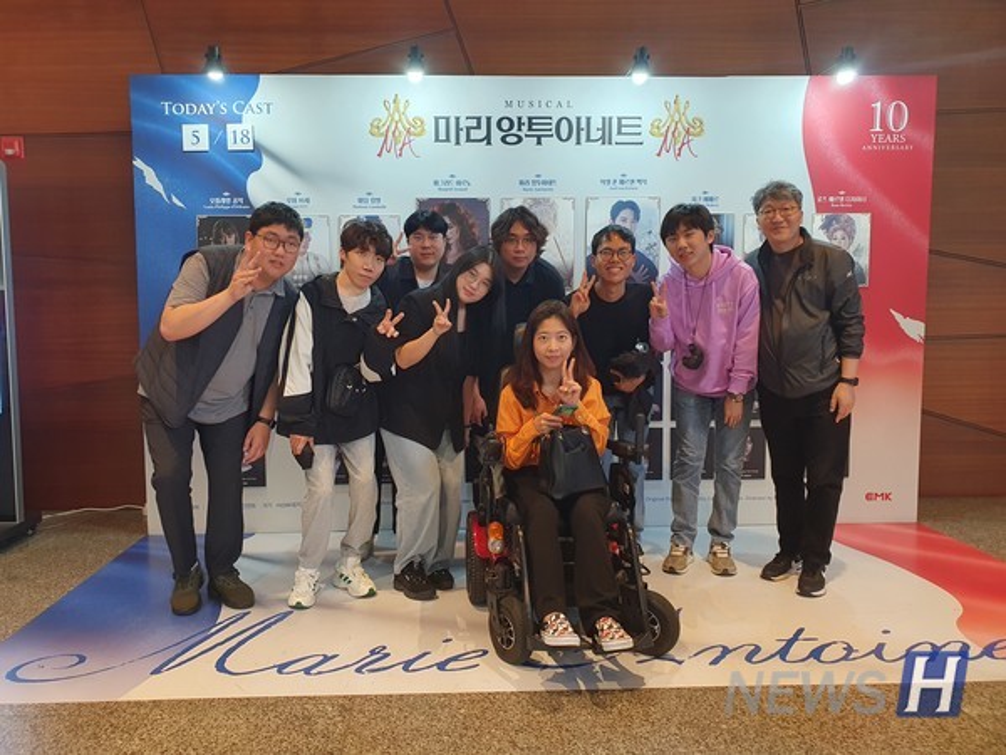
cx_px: 503
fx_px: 756
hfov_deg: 67.3
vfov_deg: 53.1
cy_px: 378
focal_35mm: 26
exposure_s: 1/40
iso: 200
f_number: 2.4
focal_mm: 4.32
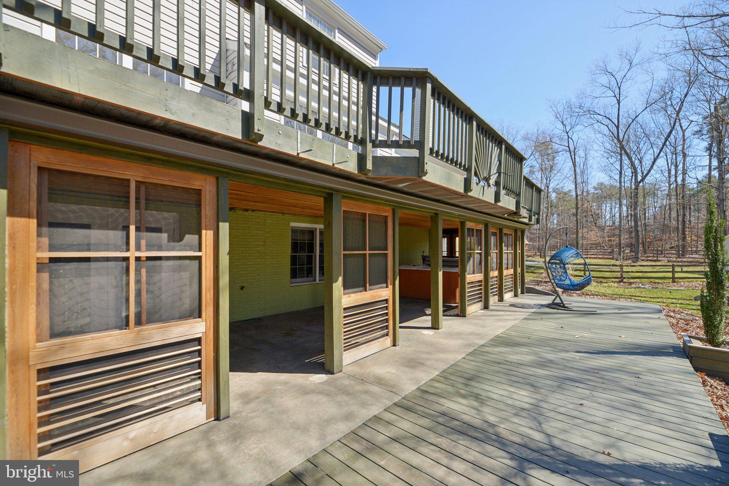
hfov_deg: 104.2
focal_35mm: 14
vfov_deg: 81.2
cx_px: 364
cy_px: 243
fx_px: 284
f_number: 5.6
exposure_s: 1/1000
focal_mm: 14
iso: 400
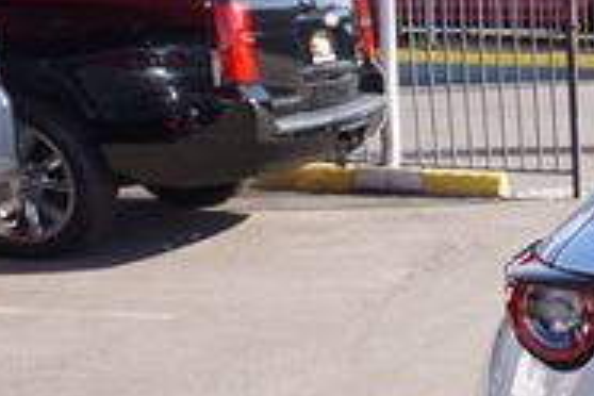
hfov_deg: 18.4
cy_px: 492
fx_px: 1534
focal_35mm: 93
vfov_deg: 14.2
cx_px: 980
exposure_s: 1/100
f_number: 7.1
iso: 100
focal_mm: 18
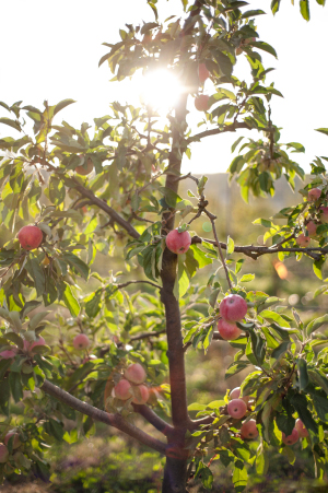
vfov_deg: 39.6
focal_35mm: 50
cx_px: 164
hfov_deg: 27.0
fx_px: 684
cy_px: 246
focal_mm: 50
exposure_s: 1/1000
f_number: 1.8
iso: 100
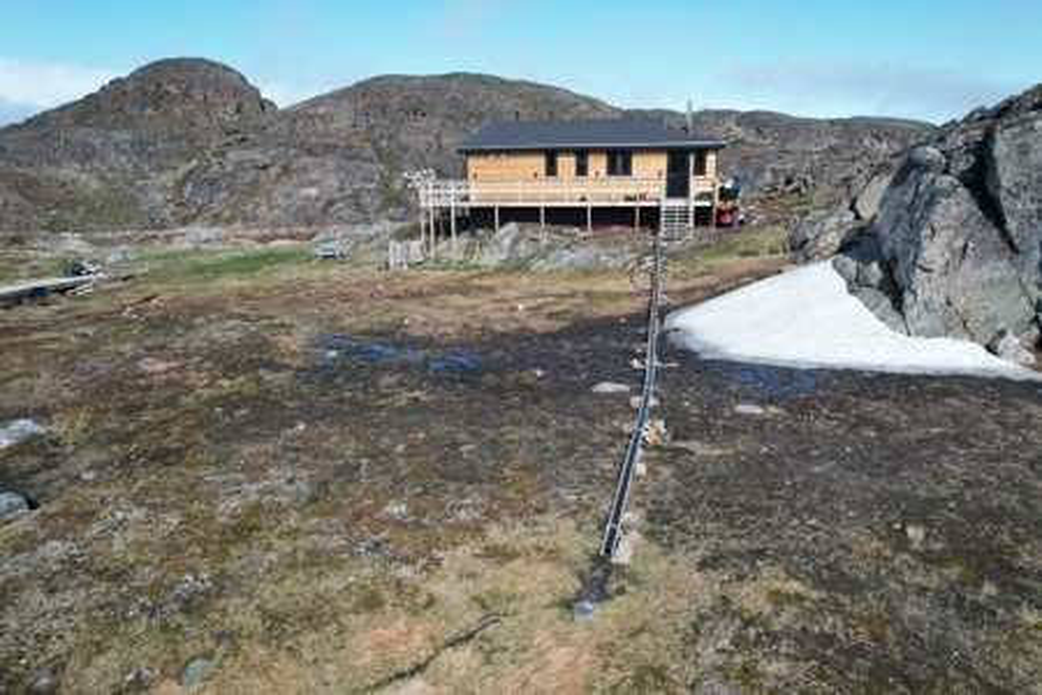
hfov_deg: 78.6
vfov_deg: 57.2
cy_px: 348
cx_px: 521
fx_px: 637
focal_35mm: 22
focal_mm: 8.38
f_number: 2.8
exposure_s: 1/1600
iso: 200
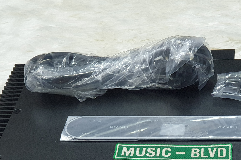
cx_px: 176
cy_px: 138
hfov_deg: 17.1
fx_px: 797
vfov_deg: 11.5
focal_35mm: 119
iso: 200
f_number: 2.4
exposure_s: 1/33
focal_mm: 6
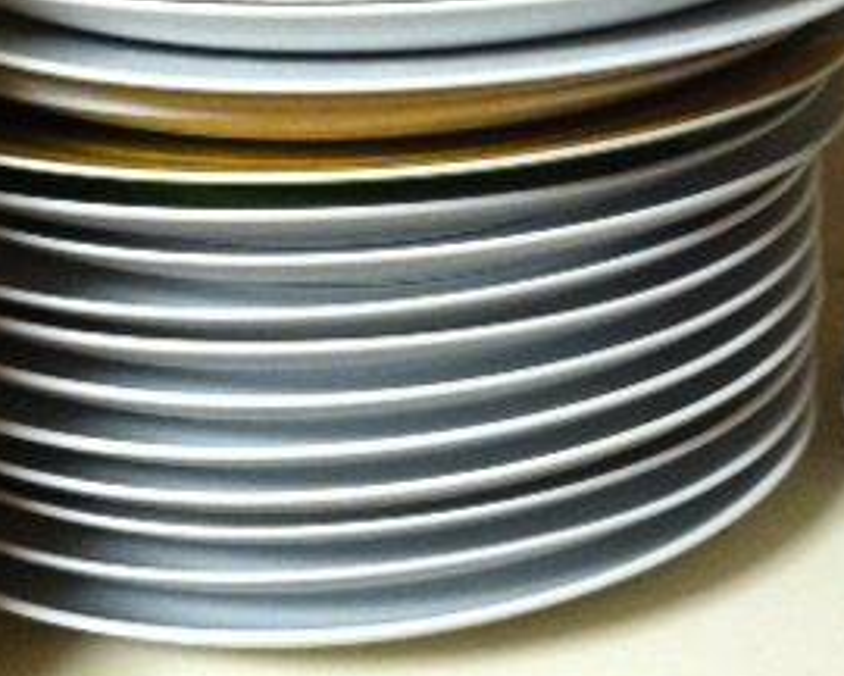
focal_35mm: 81
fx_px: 2023
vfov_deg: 18.8
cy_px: 172
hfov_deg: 23.3
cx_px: 631
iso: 500
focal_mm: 3.85
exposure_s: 1/15
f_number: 2.8
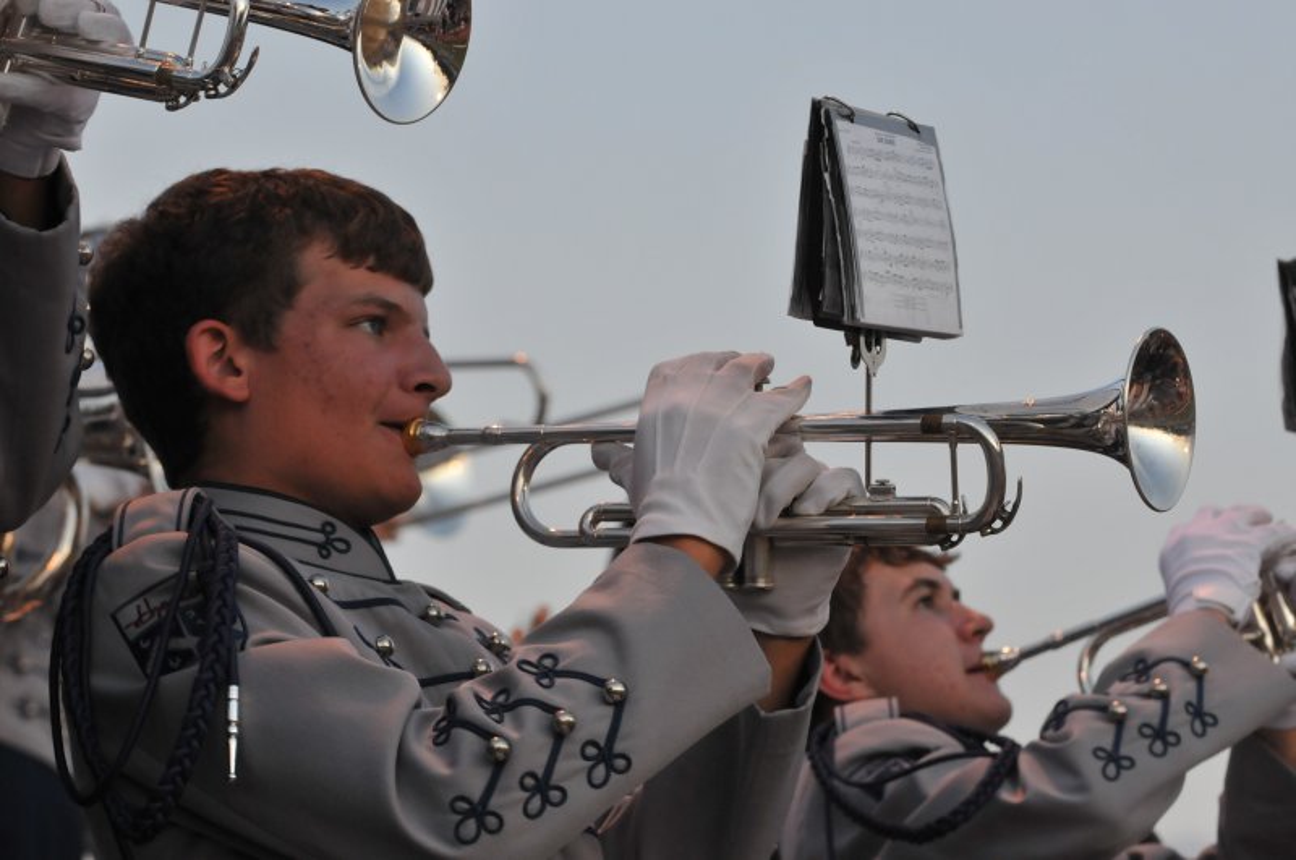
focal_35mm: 158
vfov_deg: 8.7
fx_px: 5662
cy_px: 430
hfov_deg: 13.1
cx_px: 648
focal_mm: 105
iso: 800
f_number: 7.1
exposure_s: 1/200
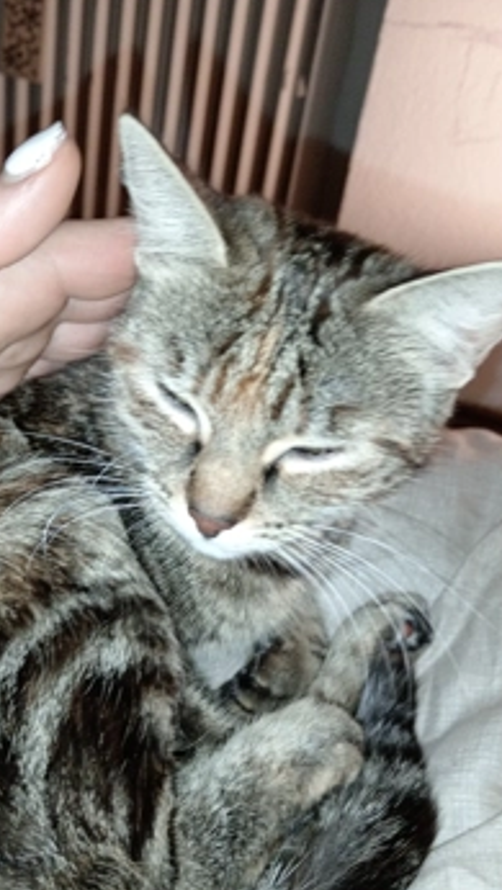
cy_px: 496
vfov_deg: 57.9
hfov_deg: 34.7
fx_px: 803
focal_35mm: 34
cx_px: 247
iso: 890
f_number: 1.9
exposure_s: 1/30
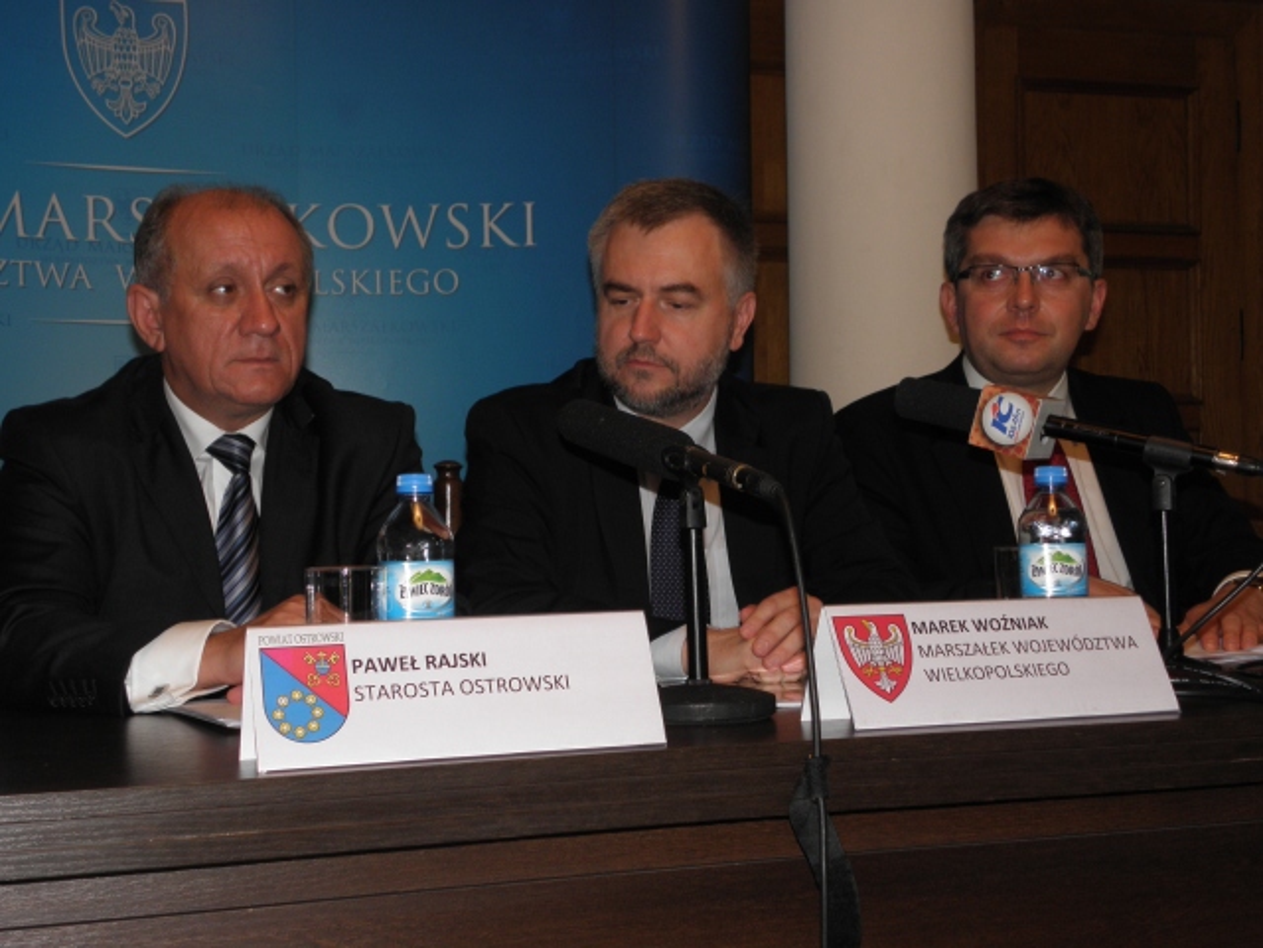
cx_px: 632
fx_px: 2007
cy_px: 474
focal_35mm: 55
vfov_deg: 26.6
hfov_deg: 34.9
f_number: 3.6
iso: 100
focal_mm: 9.93
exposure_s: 1/60
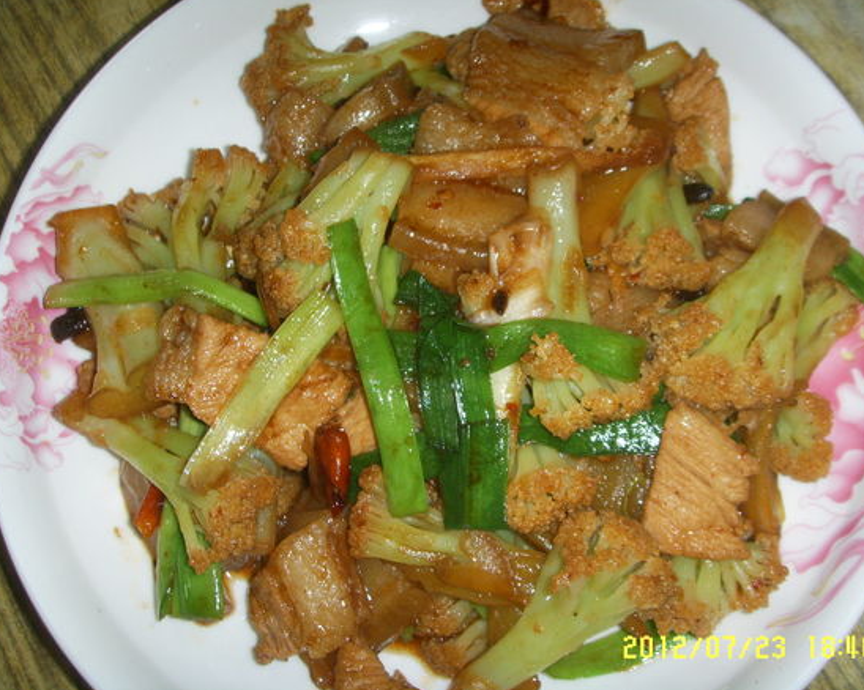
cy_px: 344
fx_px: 1048
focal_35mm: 41
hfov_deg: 44.8
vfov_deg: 36.5
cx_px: 443
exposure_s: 1/45
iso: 100
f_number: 3.5
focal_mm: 6.6
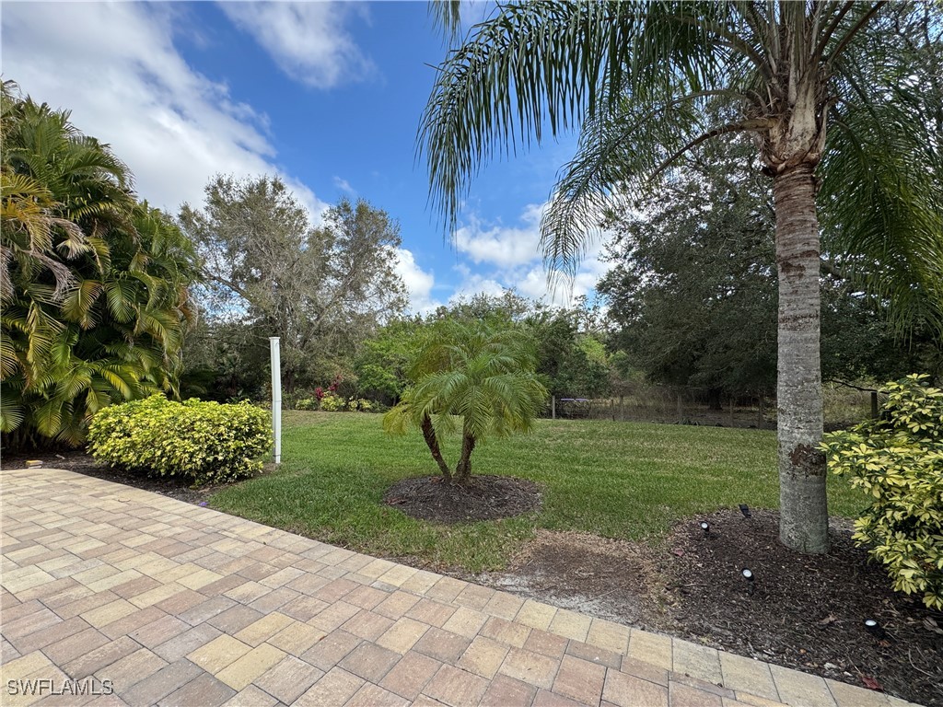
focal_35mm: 14
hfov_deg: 102.1
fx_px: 381
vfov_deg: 85.7
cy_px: 354
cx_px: 472
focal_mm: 2.22
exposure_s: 1/968
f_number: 2.2
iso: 50
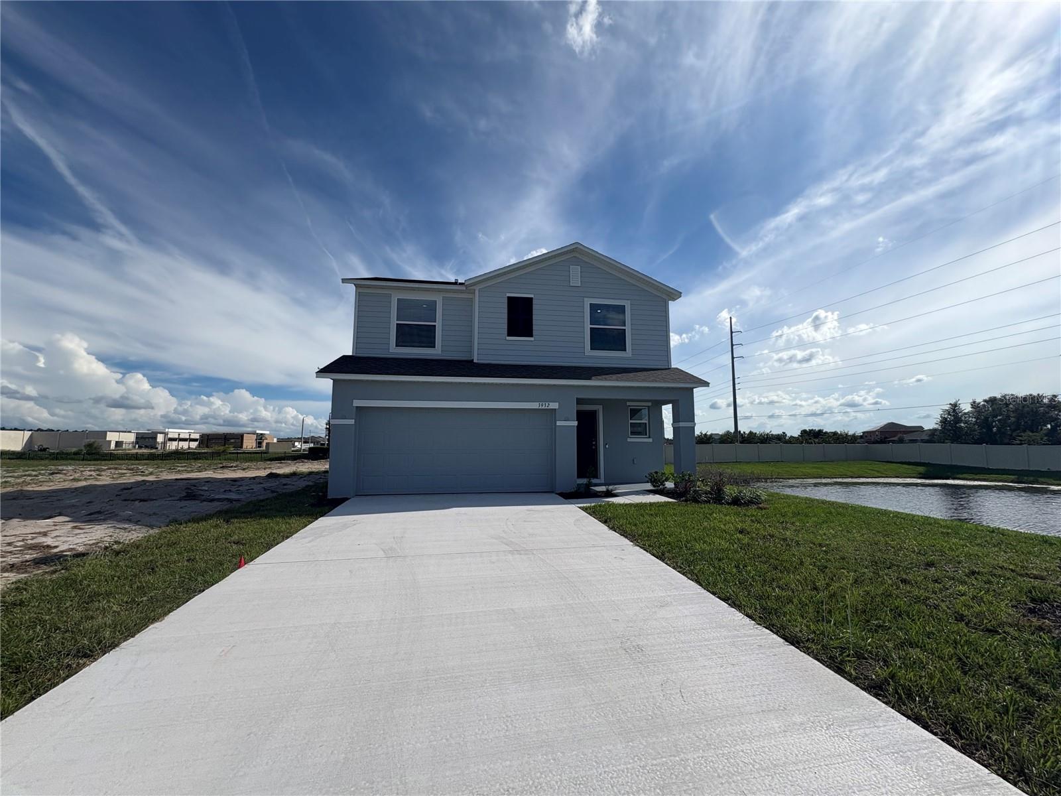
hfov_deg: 102.1
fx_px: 429
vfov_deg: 85.7
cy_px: 398
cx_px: 530
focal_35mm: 14
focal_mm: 2.22
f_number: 2.2
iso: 50
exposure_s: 1/3106
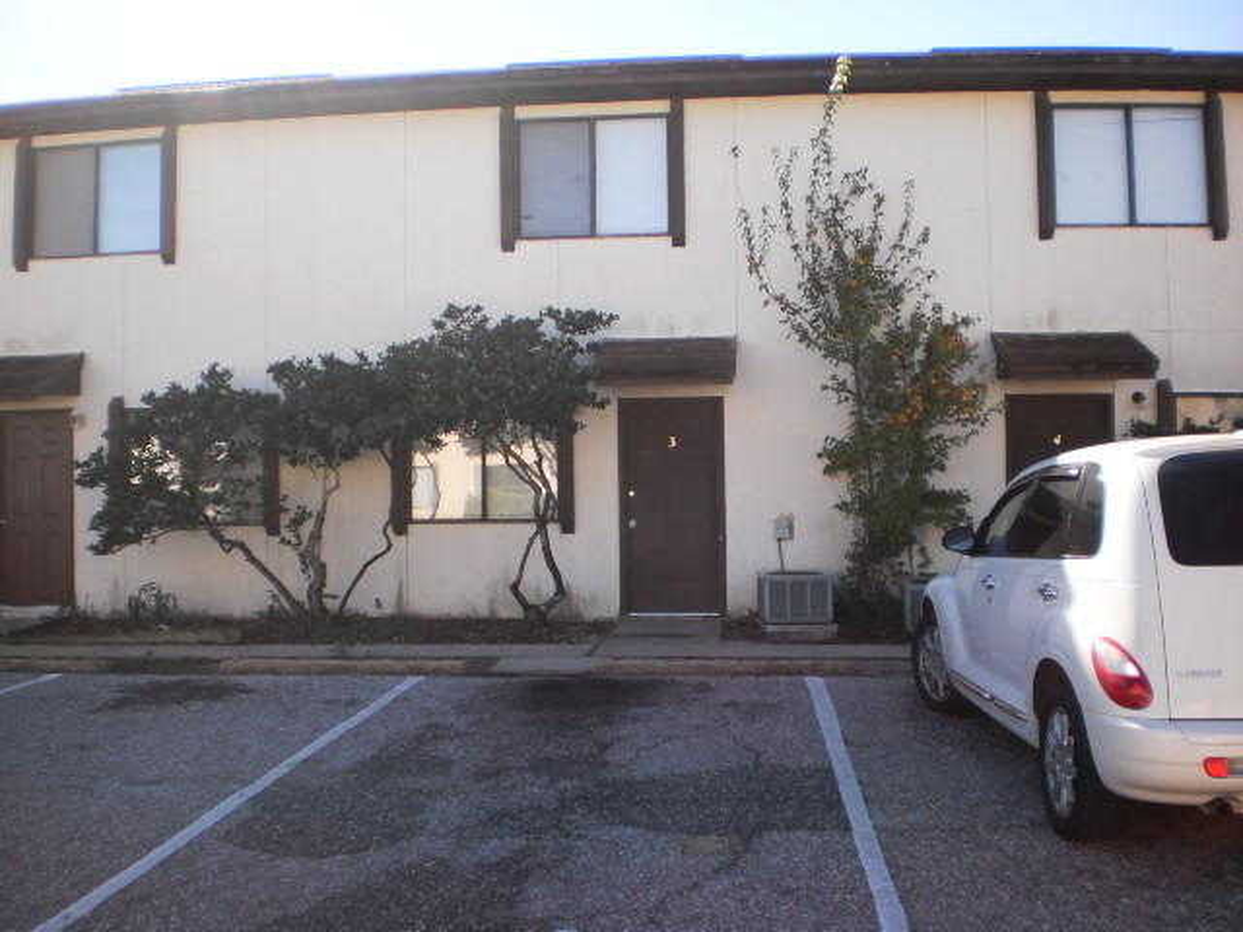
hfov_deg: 51.4
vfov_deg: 39.7
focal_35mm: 36
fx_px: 1293
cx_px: 622
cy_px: 466
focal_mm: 6.3
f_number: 3.1
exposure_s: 1/500
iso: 100
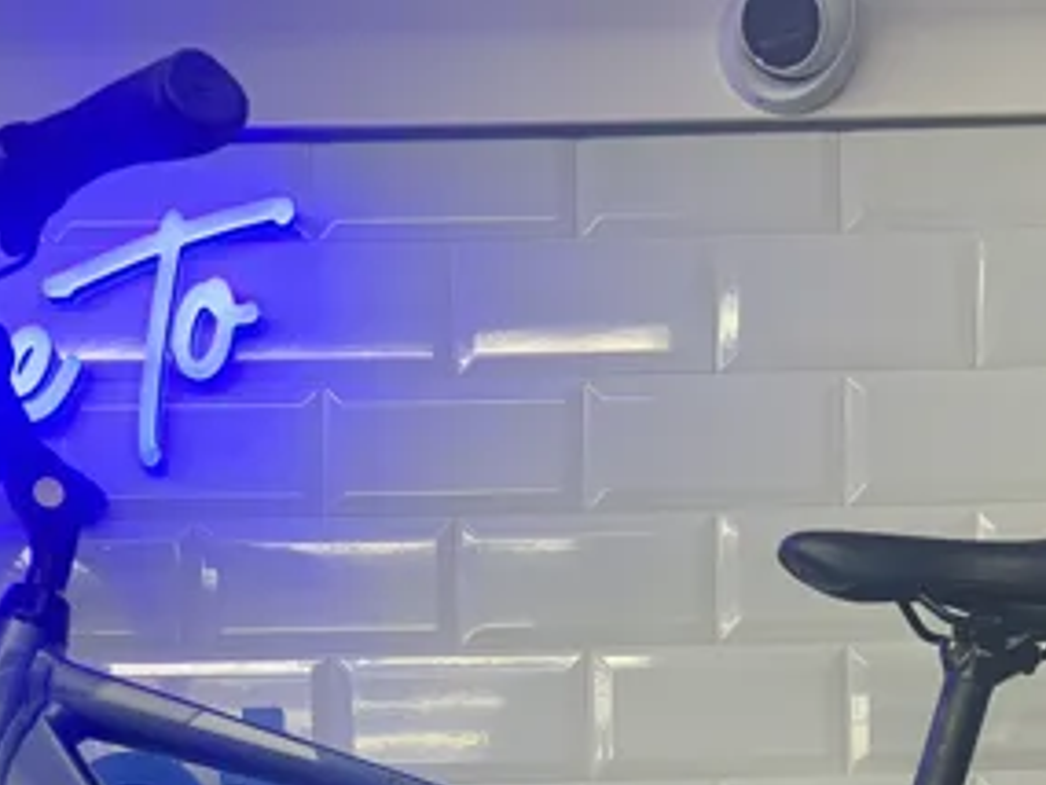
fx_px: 2207
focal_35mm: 73
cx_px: 433
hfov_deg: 26.6
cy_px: 1097
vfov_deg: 18.4
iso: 40
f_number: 1.5
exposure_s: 1/100
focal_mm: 5.7
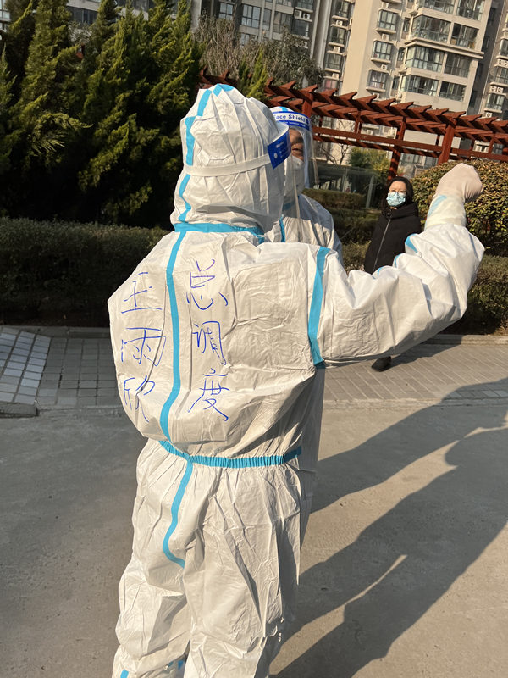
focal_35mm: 26
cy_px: 339
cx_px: 254
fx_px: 509
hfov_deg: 53.1
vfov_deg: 67.3
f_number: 1.5
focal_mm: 5.7
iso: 50
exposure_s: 1/3831
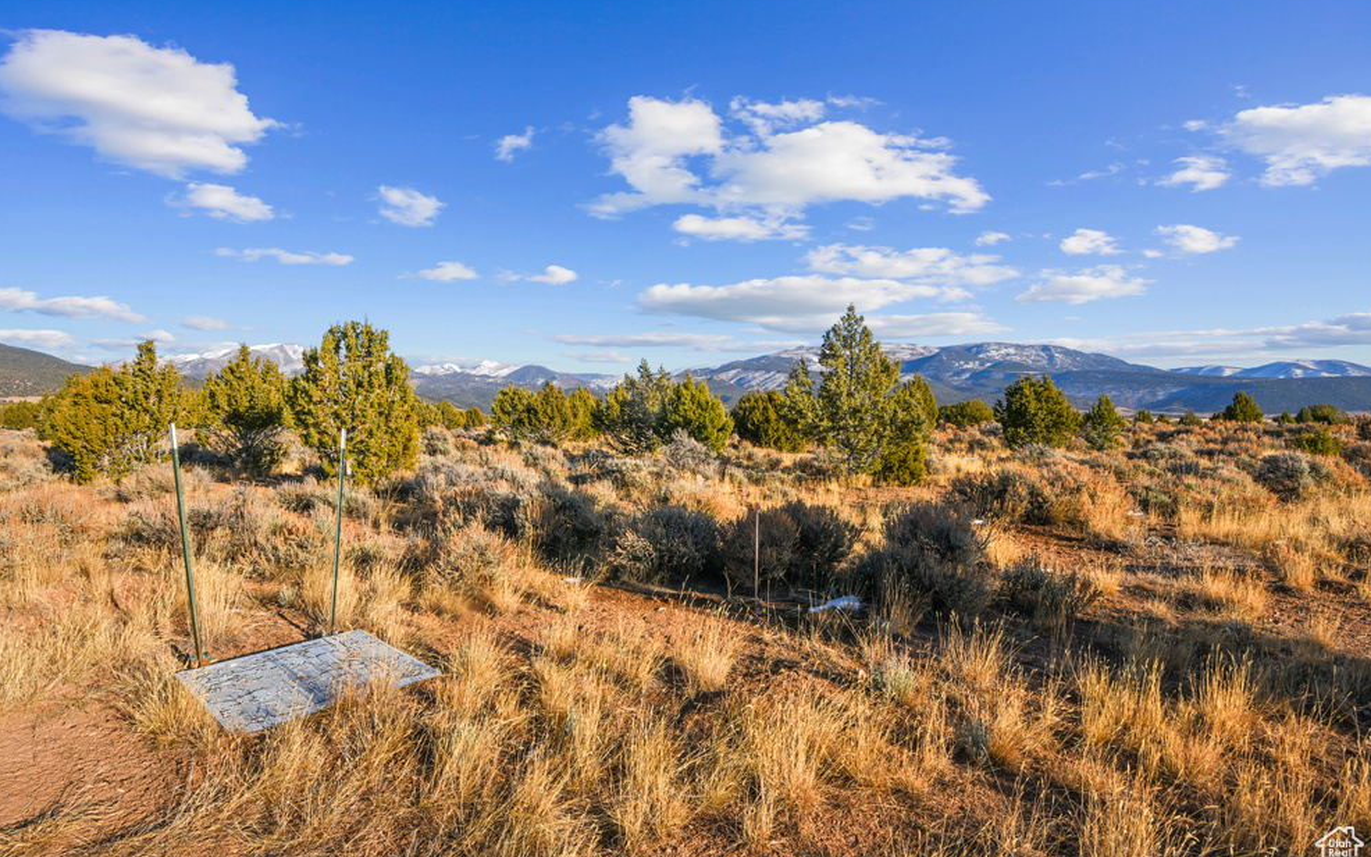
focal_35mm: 18
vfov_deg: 65.0
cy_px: 410
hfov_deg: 91.1
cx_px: 665
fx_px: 672
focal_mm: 17
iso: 100
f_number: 14
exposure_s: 1/160
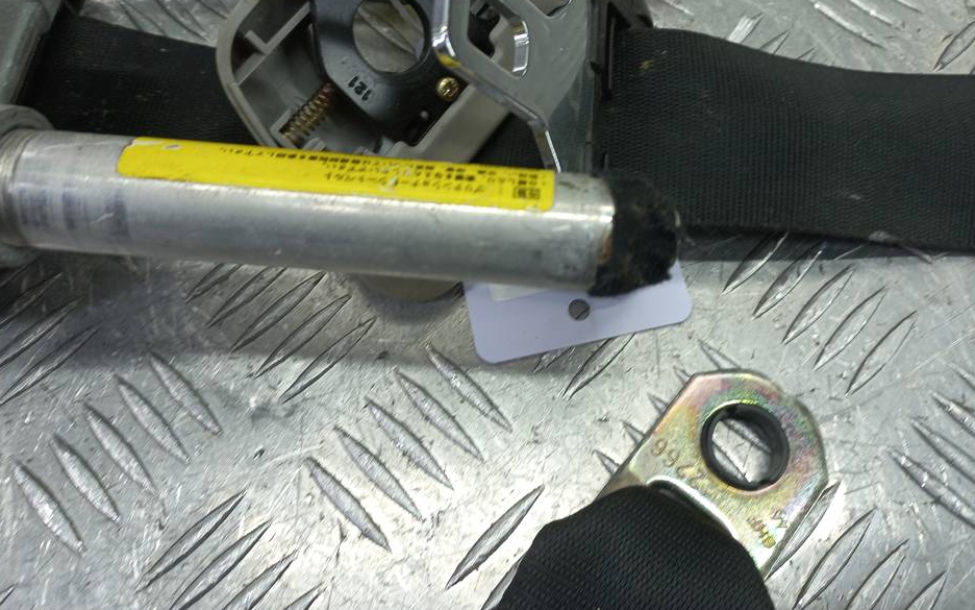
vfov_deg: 42.9
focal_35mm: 29
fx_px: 771
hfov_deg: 64.6
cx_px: 519
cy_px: 239
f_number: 1.8
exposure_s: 1/50
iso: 50
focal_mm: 4.6
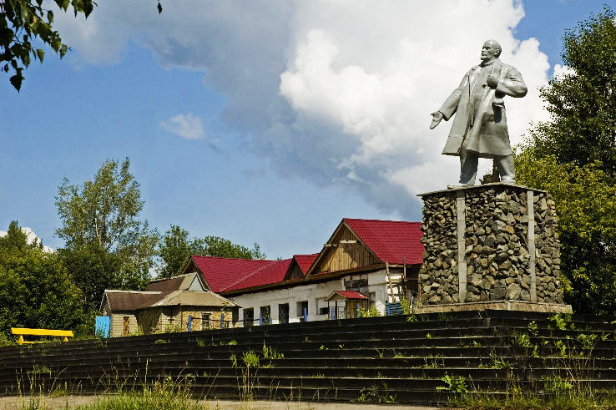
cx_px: 308
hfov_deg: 27.0
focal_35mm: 75
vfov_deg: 18.2
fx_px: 1282
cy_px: 205
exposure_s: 1/500
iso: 200
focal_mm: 50
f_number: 11
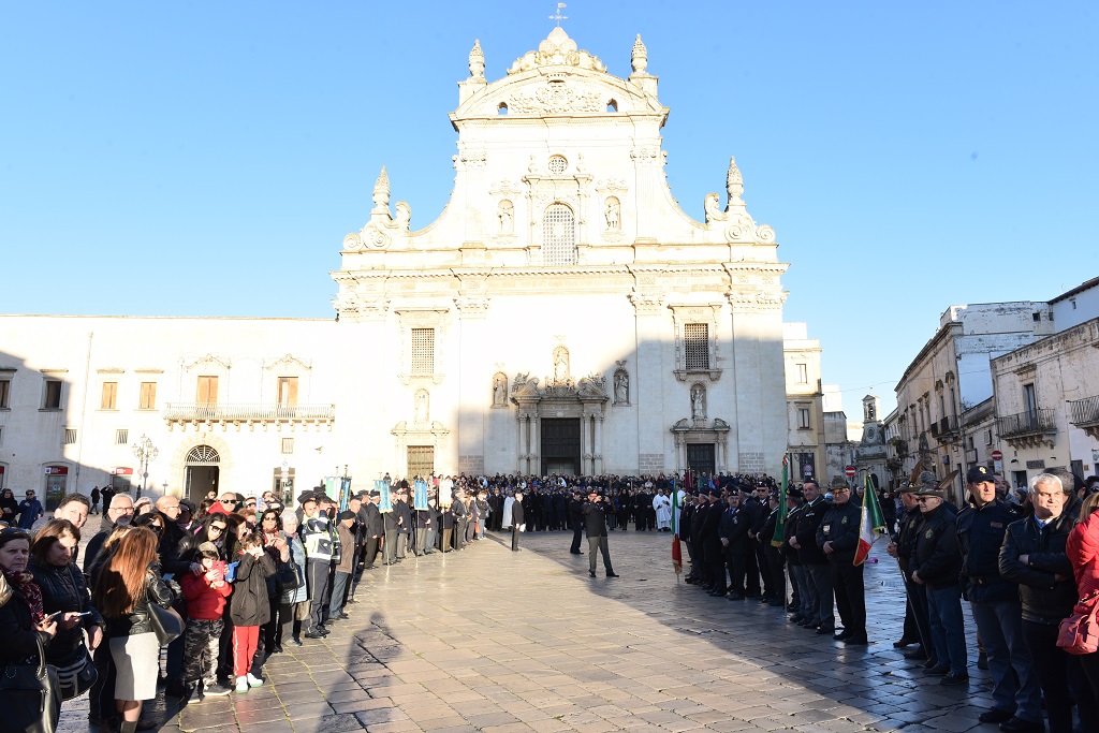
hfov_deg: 73.7
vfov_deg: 53.1
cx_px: 550
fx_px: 733
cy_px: 366
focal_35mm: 24
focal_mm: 24
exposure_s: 1/125
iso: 400
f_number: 11
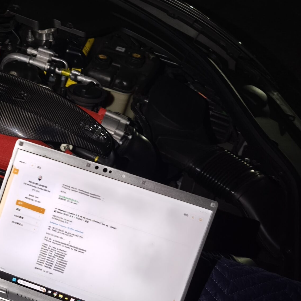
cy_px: 172
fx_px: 453
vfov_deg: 36.7
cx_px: -27
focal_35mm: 46
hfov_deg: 32.5
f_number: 1.6
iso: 4000
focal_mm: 6.57
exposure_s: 1/20
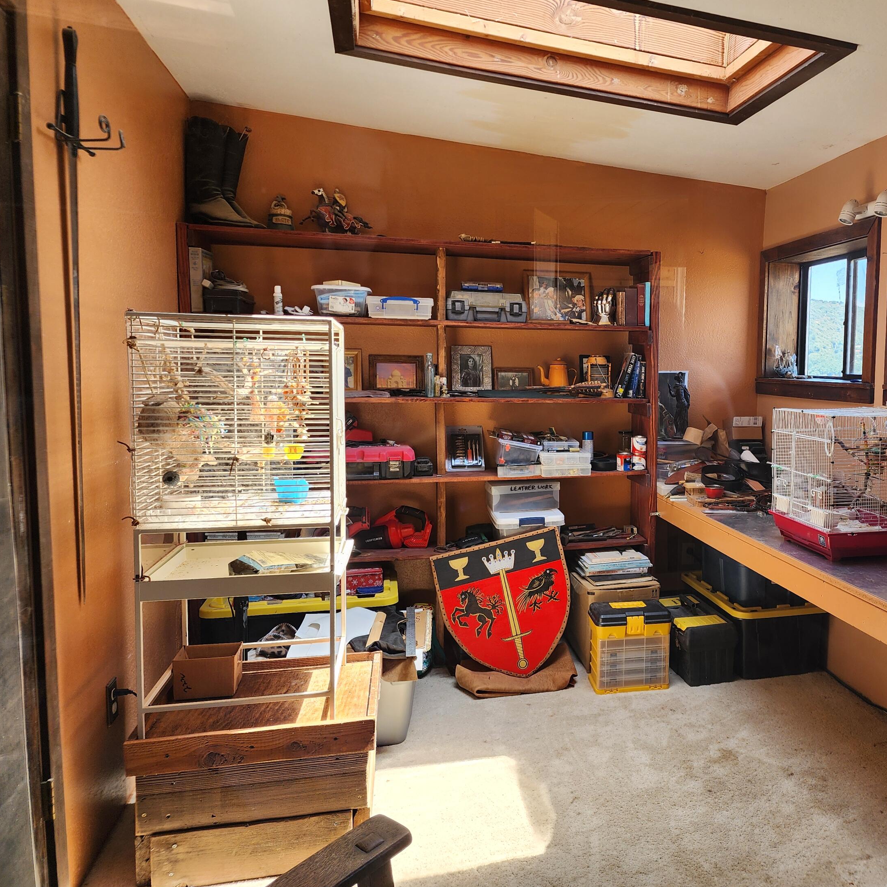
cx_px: 607
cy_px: 443
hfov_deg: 55.8
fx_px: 812
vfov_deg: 57.3
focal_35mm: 28
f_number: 1.8
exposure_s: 1/180
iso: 64
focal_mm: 6.4
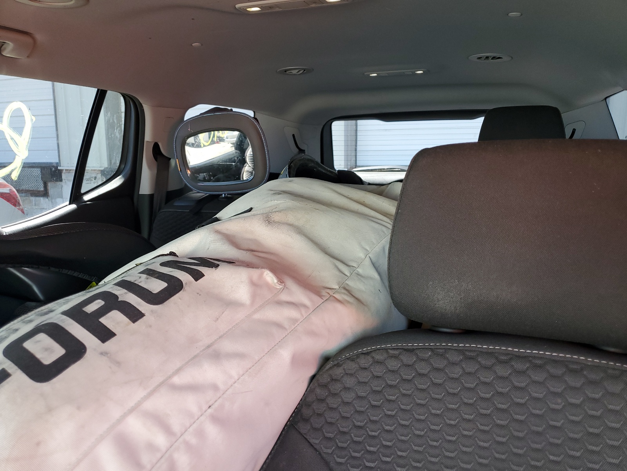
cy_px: 236
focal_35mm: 26
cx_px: 314
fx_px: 471
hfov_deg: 67.3
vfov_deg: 53.1
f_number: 1.5
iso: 65
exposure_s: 1/120
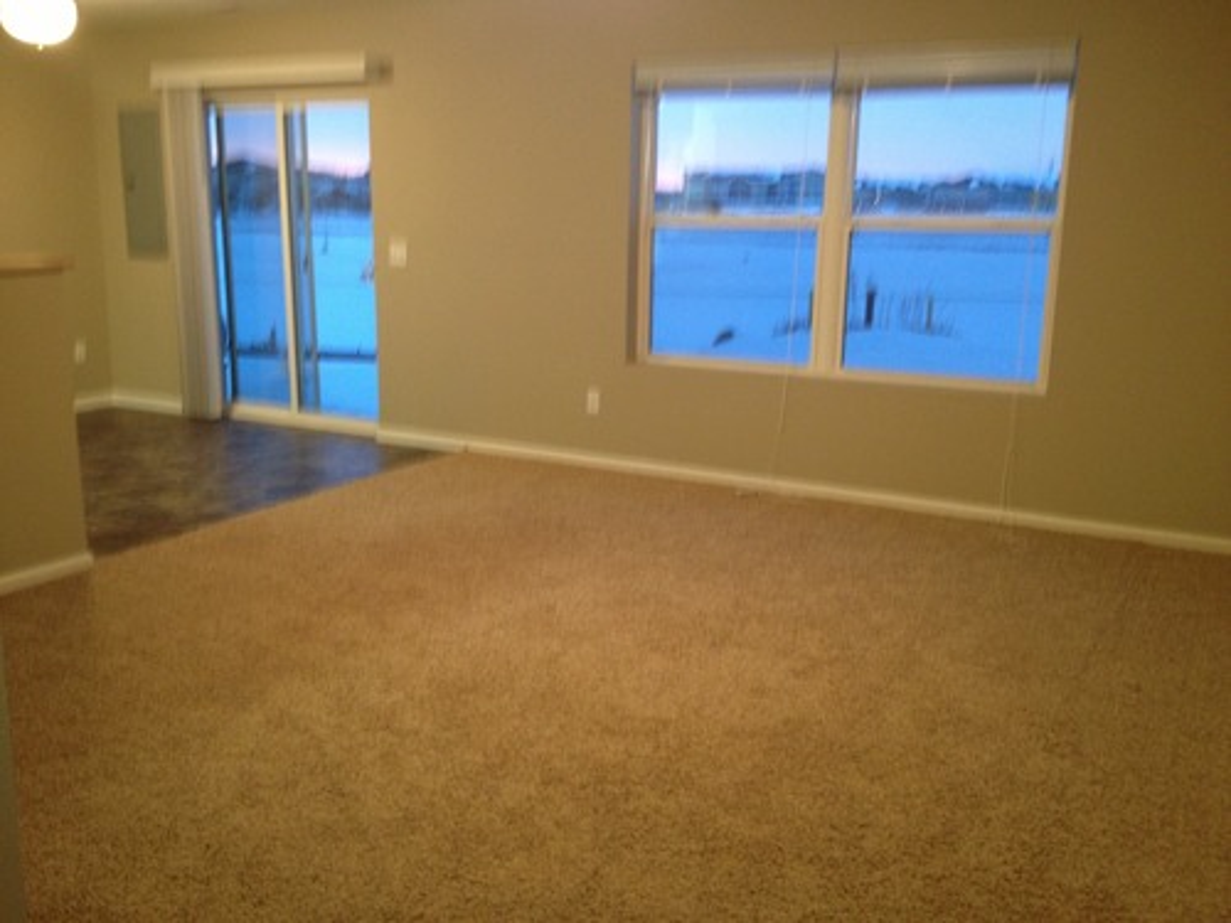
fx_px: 1245
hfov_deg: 52.6
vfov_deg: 40.7
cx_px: 616
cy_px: 462
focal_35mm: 35
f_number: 2.4
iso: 125
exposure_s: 1/20
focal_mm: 4.28
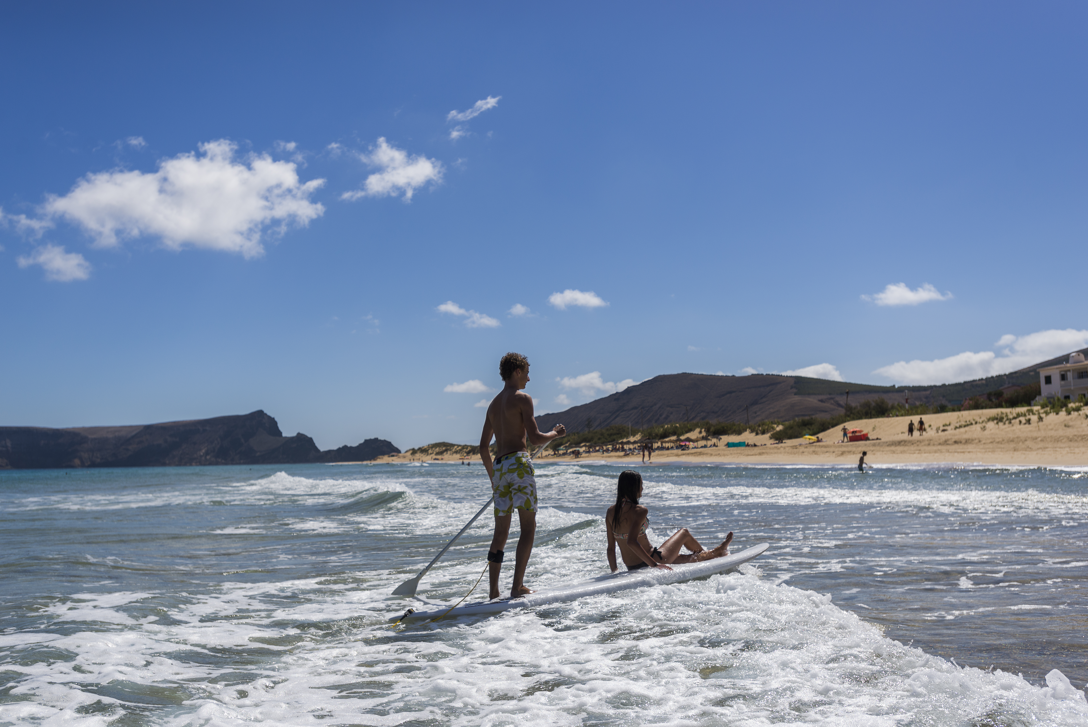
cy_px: 364
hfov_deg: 58.7
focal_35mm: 32
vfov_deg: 41.1
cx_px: 544
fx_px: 967
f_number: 4.5
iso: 200
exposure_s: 1/4000
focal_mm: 32
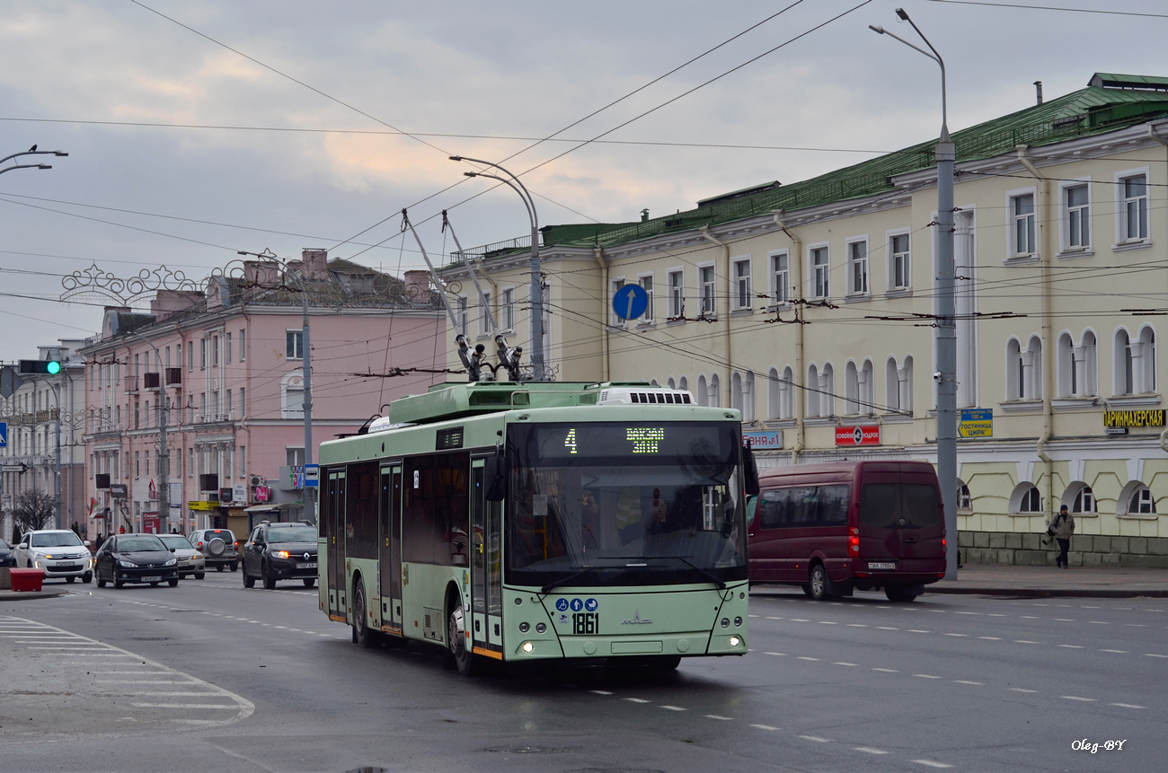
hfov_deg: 27.0
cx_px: 584
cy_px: 386
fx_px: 2428
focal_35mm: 75
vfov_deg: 18.1
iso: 160
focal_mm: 50
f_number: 7.1
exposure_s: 1/400
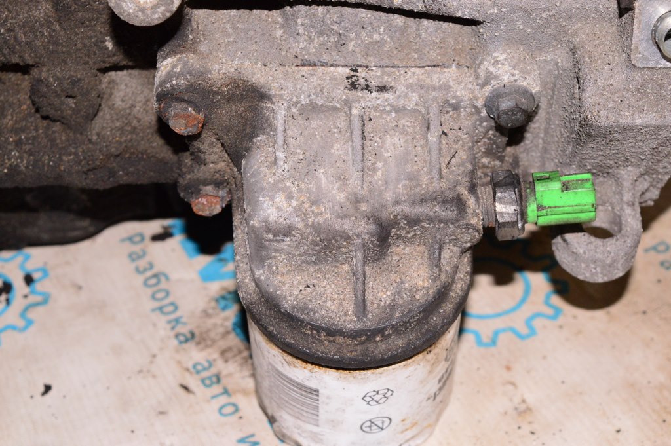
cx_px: 336
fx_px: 1341
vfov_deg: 18.9
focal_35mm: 72
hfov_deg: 28.1
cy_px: 223
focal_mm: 48
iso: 1600
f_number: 8
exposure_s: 1/200
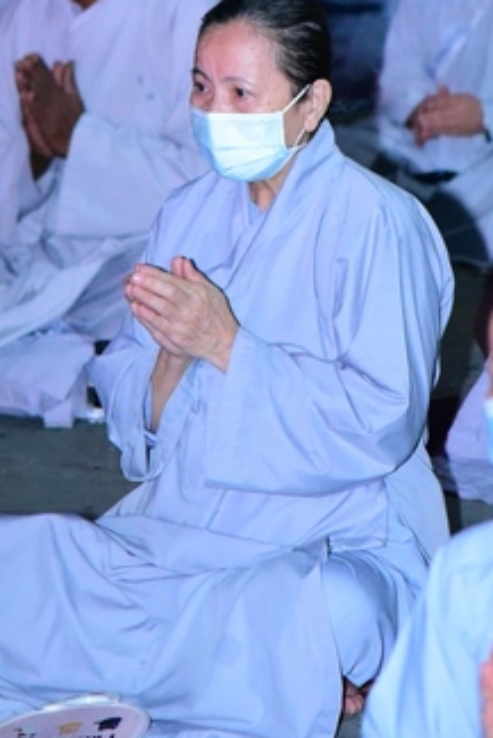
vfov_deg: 8.5
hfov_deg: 5.7
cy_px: 84
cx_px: 182
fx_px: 4924
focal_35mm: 240
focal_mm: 120
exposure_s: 1/125
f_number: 4
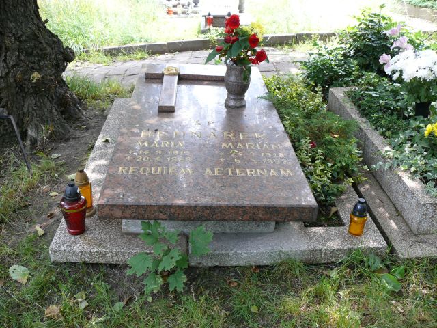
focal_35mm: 35
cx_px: 218
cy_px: 164
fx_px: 442
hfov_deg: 52.6
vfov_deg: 40.7
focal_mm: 7.4
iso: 100
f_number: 2.8
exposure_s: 1/100
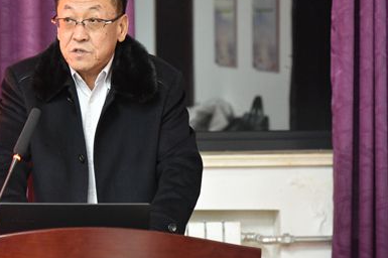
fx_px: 1680
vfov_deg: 8.8
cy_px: 66
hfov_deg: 13.1
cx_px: 111
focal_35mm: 156
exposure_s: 1/80
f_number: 4.5
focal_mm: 100
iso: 6400
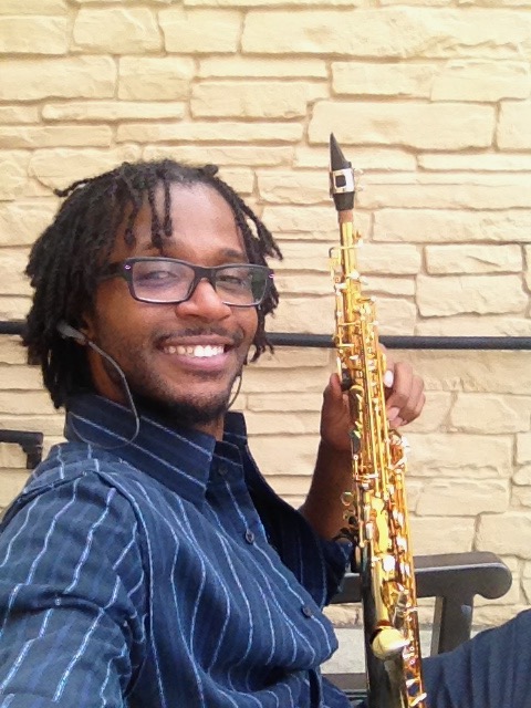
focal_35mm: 35
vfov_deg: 52.6
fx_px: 716
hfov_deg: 40.7
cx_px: 266
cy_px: 354
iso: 160
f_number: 2.4
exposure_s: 1/884
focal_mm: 1.85
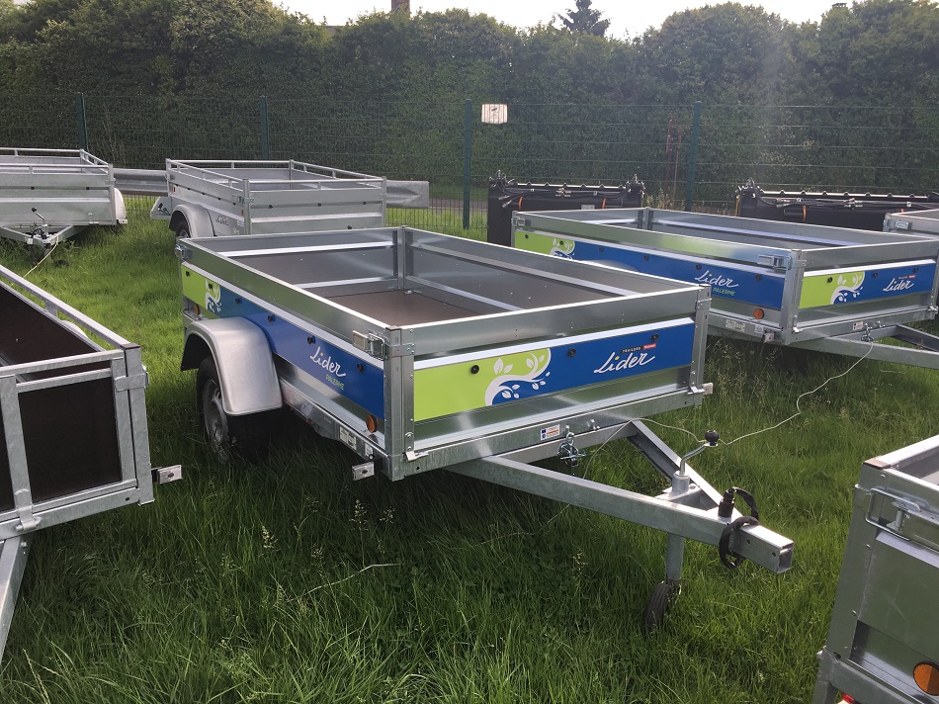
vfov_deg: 48.2
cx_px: 470
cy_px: 352
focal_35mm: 29
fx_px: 786
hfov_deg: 61.7
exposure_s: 1/582
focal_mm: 4.15
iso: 25
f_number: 2.2
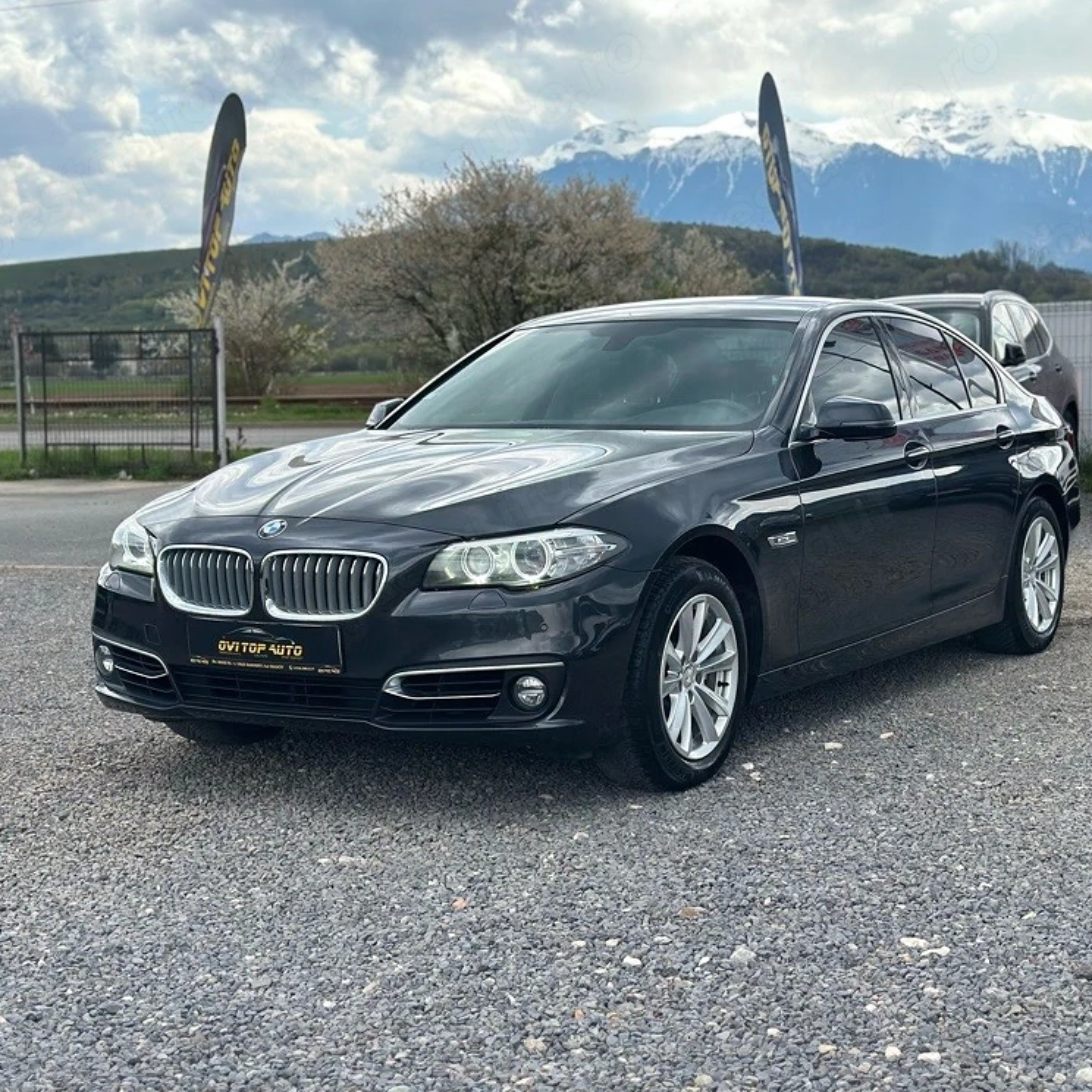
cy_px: 546
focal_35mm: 57
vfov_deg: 30.0
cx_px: 603
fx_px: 2034
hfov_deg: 30.0
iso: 80
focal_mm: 6.86
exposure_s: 1/2114
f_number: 1.78
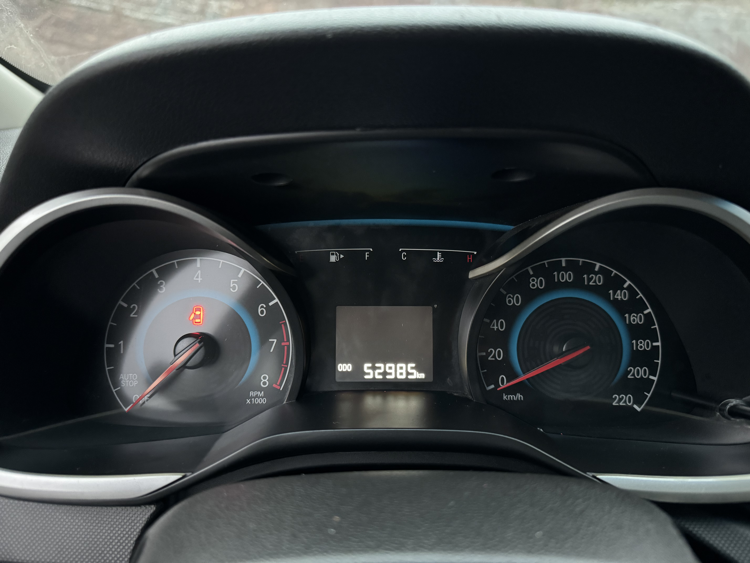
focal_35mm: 24
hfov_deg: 71.6
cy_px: 282
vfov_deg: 56.8
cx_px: 375
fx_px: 520
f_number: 1.78
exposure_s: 1/30
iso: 1600
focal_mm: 6.86
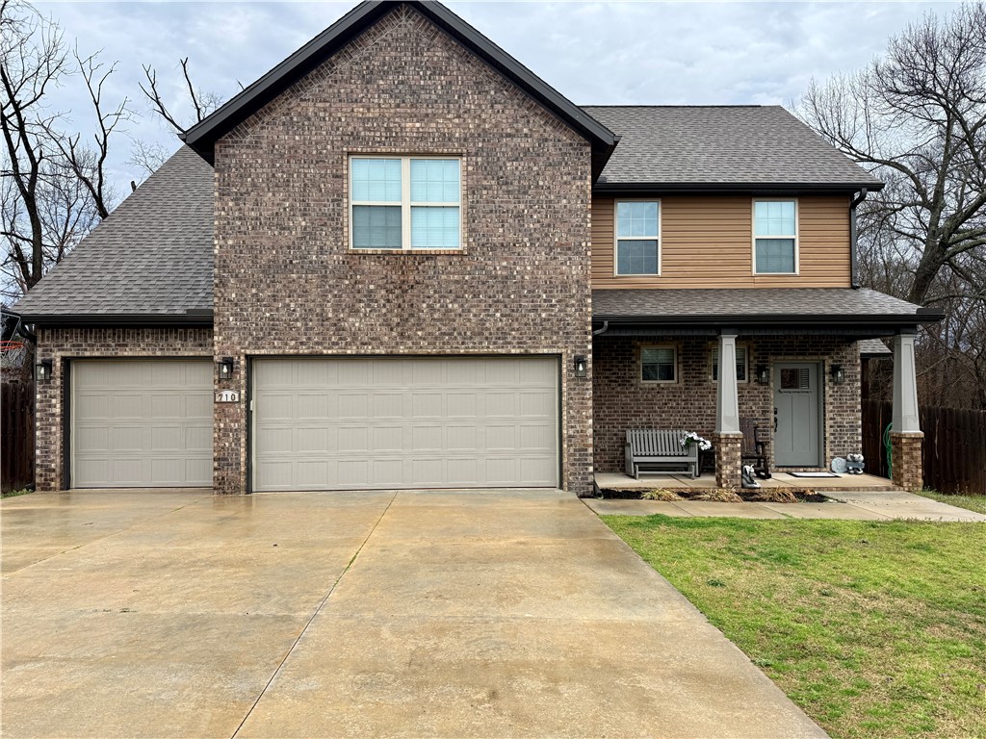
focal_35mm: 24
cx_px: 493
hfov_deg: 71.6
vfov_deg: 56.8
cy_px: 370
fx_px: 684
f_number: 1.78
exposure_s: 1/1230
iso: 80
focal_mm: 6.76
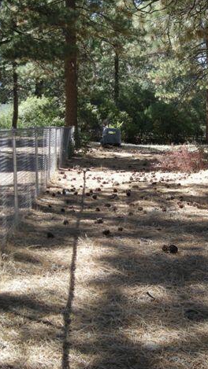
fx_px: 510
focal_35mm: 52
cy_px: 186
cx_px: 153
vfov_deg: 39.9
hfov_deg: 22.9
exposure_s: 1/202
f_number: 2.8
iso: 50
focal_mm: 5.7
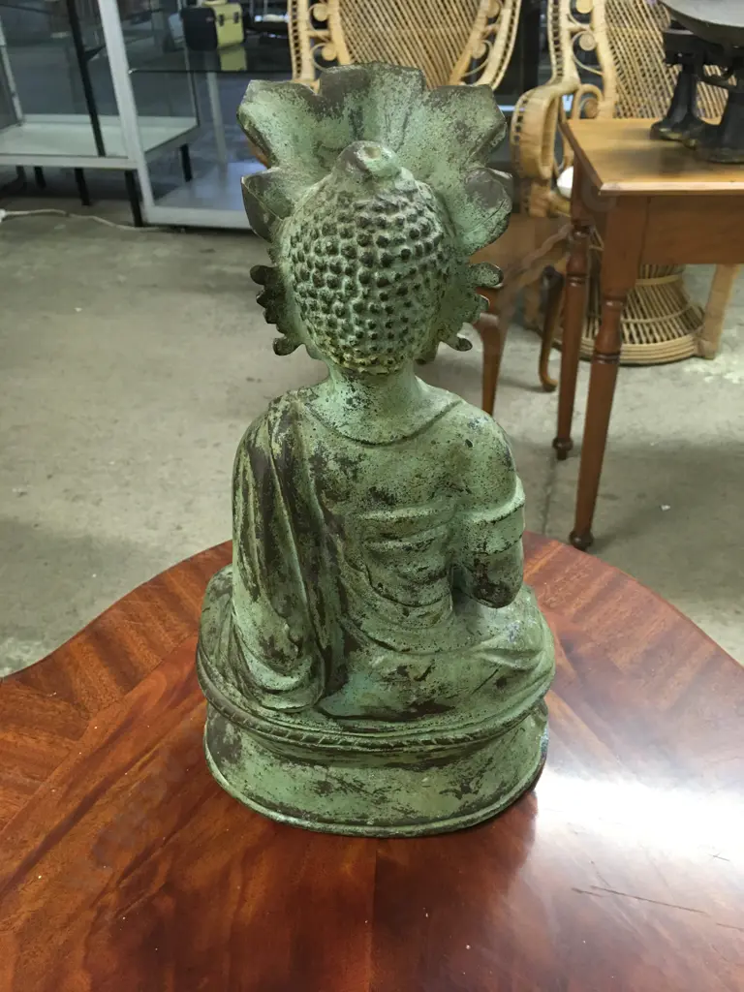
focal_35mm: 29
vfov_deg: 61.7
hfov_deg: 48.2
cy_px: 496
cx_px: 372
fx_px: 831
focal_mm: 4.15
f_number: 2.2
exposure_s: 1/33
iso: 160
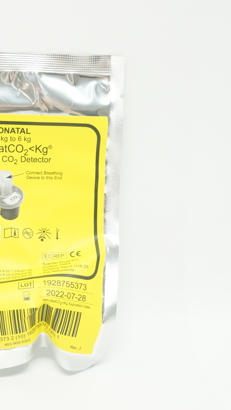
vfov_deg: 31.4
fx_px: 730
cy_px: 206
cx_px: 8
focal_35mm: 67
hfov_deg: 17.6
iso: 400
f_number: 10
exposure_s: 1/15
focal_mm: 28
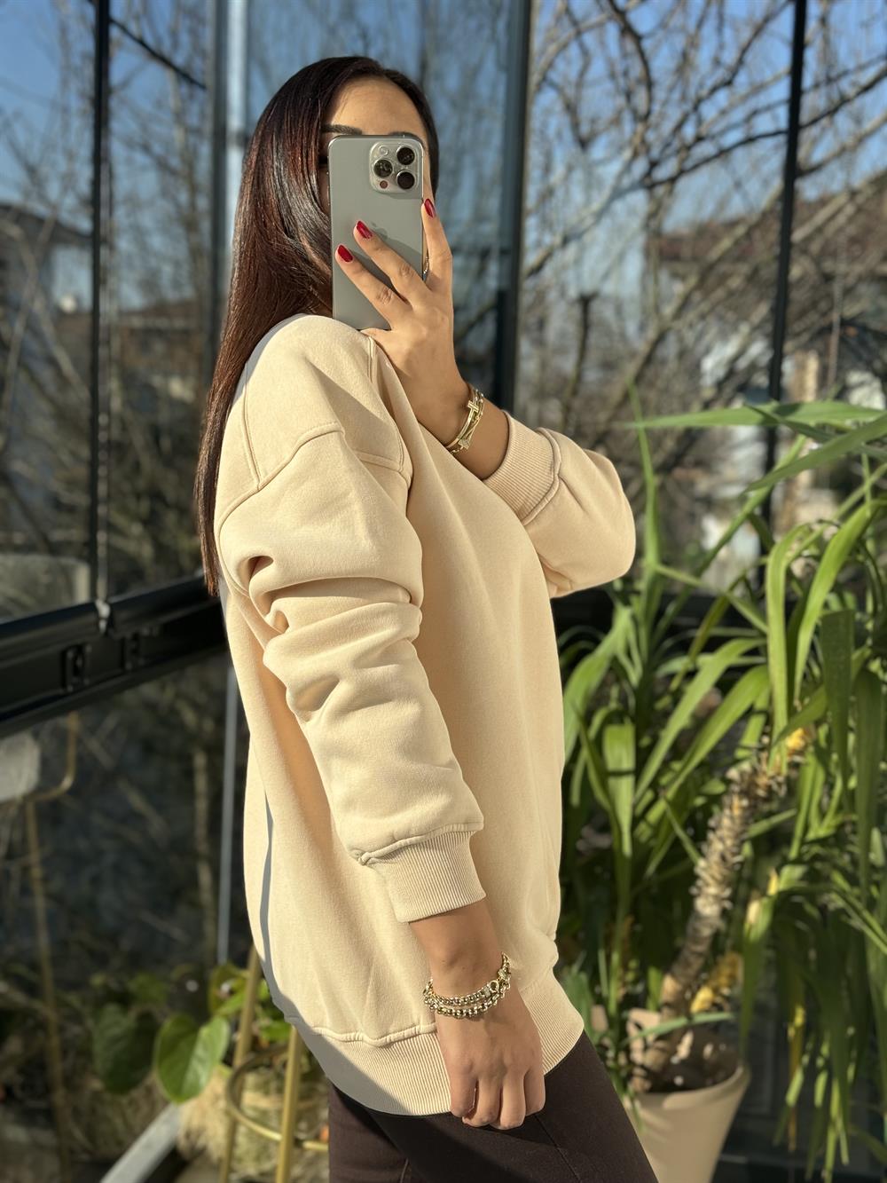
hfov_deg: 30.3
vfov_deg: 39.7
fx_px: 1640
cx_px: 444
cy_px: 592
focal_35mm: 48
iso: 64
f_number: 1.78
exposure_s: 1/1172
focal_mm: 6.76
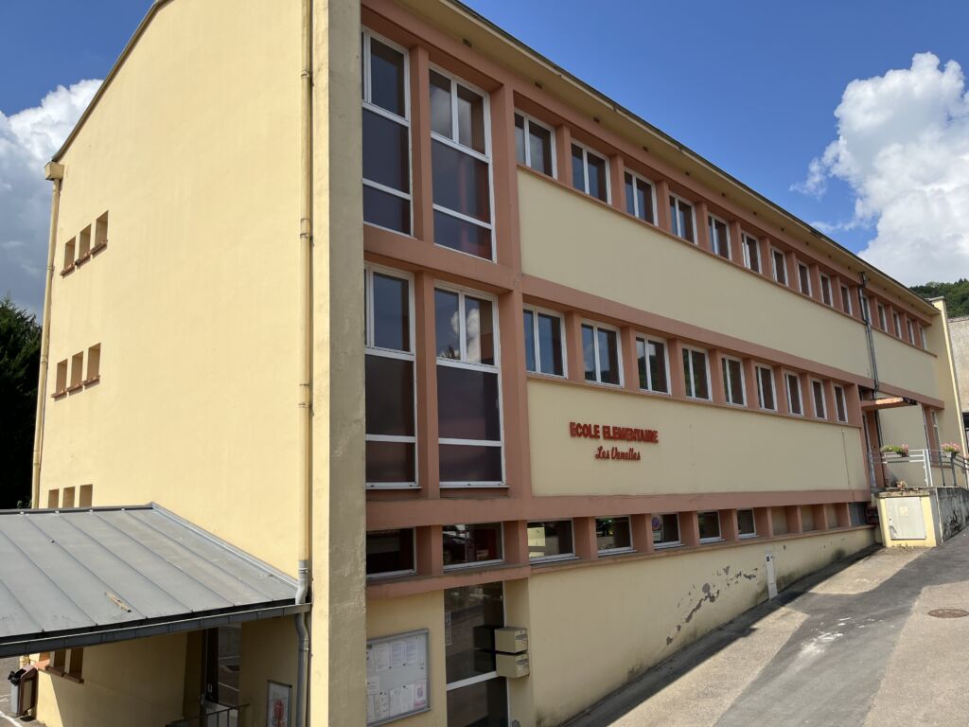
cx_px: 484
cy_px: 364
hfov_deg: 67.3
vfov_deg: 53.1
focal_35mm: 26
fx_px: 728
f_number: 1.6
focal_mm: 5.1
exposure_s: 1/5556
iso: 50
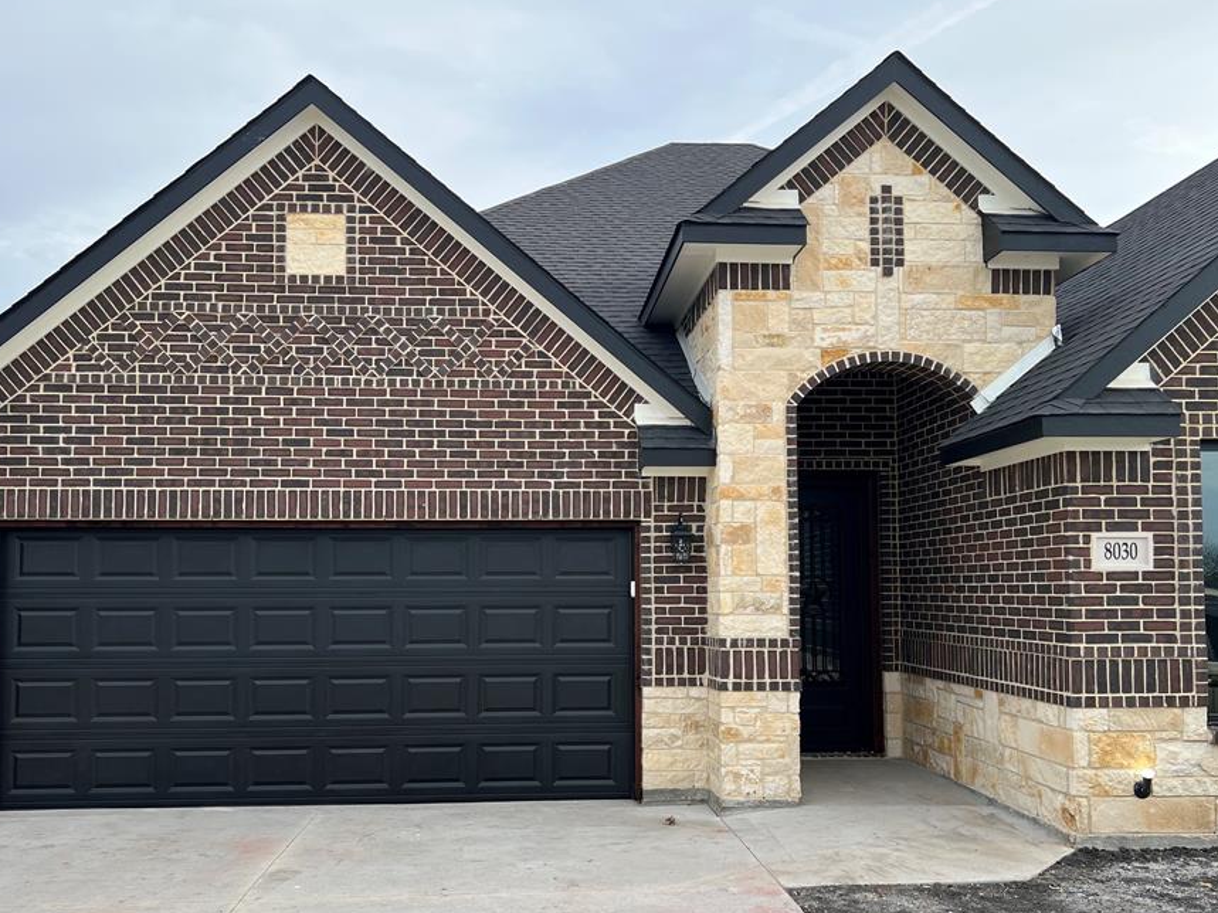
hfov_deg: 58.3
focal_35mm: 31
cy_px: 532
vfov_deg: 45.3
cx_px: 590
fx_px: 1091
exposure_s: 1/1280
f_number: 1.5
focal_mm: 5.7
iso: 50
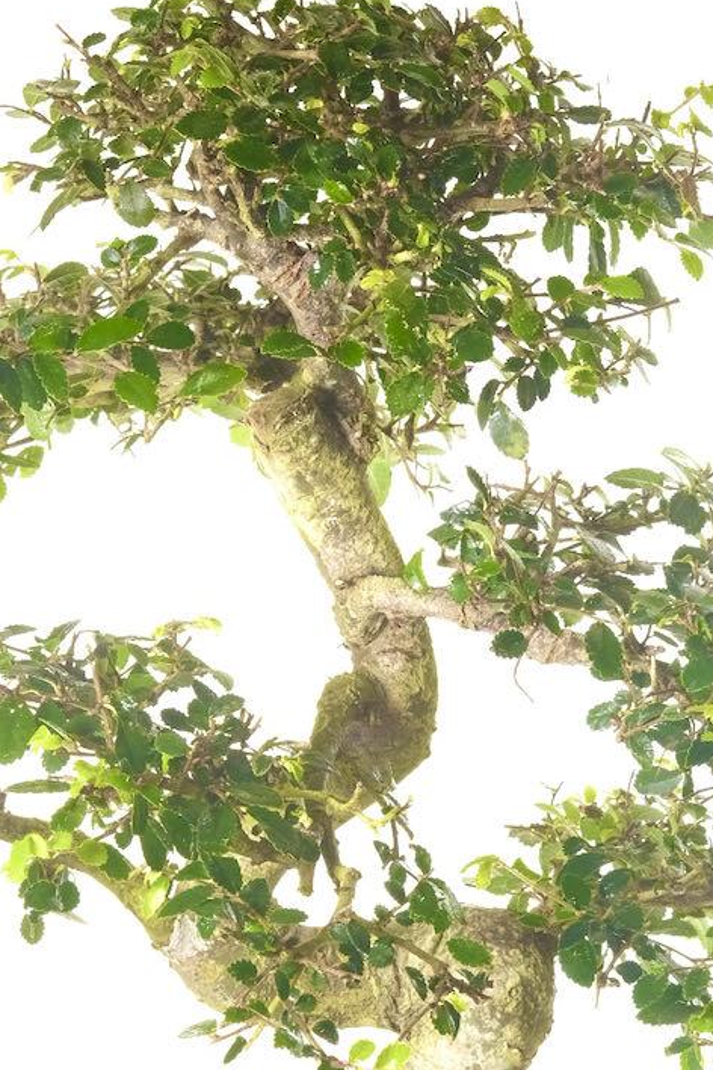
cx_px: 378
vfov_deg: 13.6
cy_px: 926
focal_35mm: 150
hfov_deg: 9.1
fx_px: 4456
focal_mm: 55
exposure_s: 1/15
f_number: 13
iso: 2000
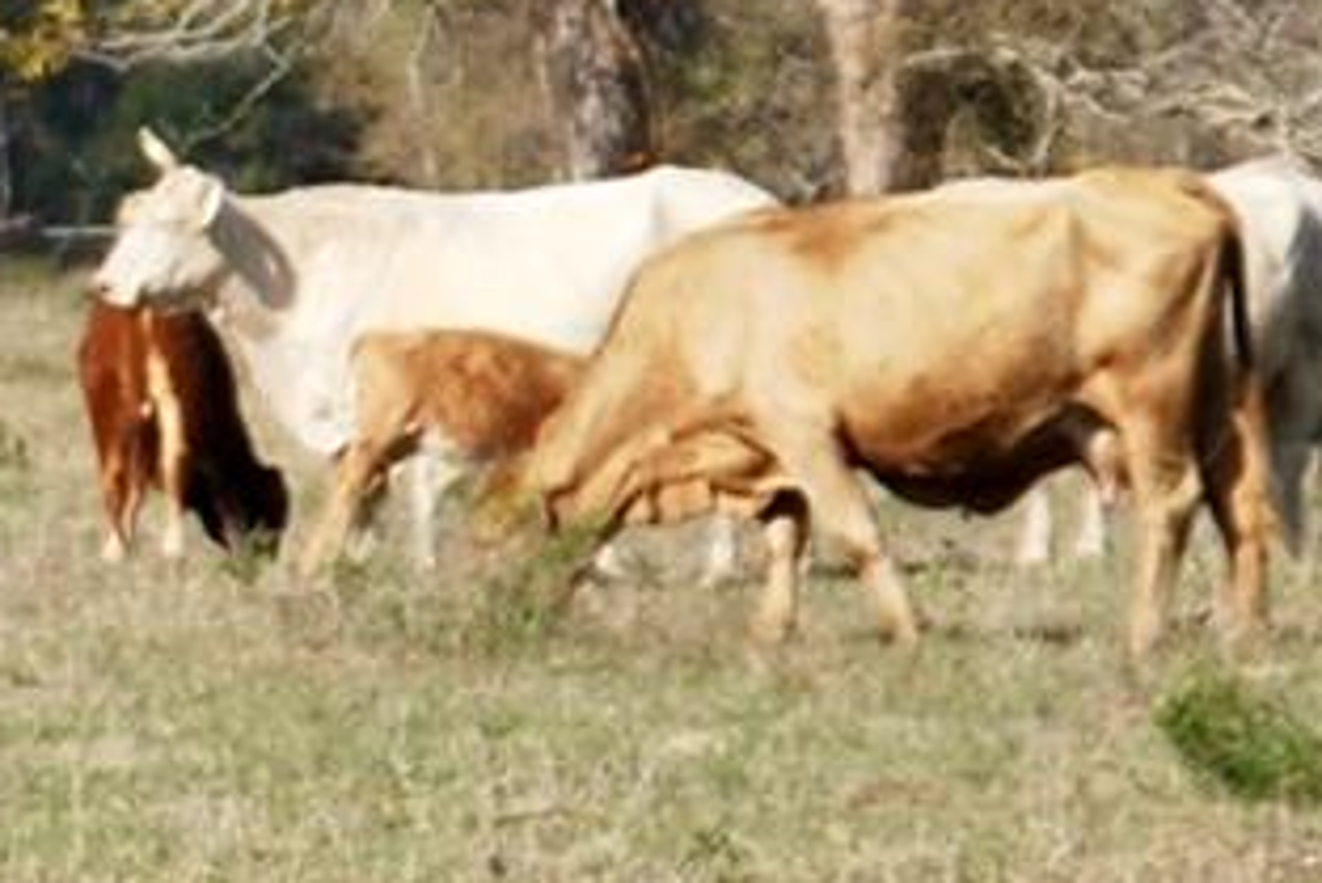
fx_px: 35341
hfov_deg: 2.1
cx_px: -1622
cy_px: 72
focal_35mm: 962
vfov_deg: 1.4
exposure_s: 1/500
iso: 100
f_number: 5.6
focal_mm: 98
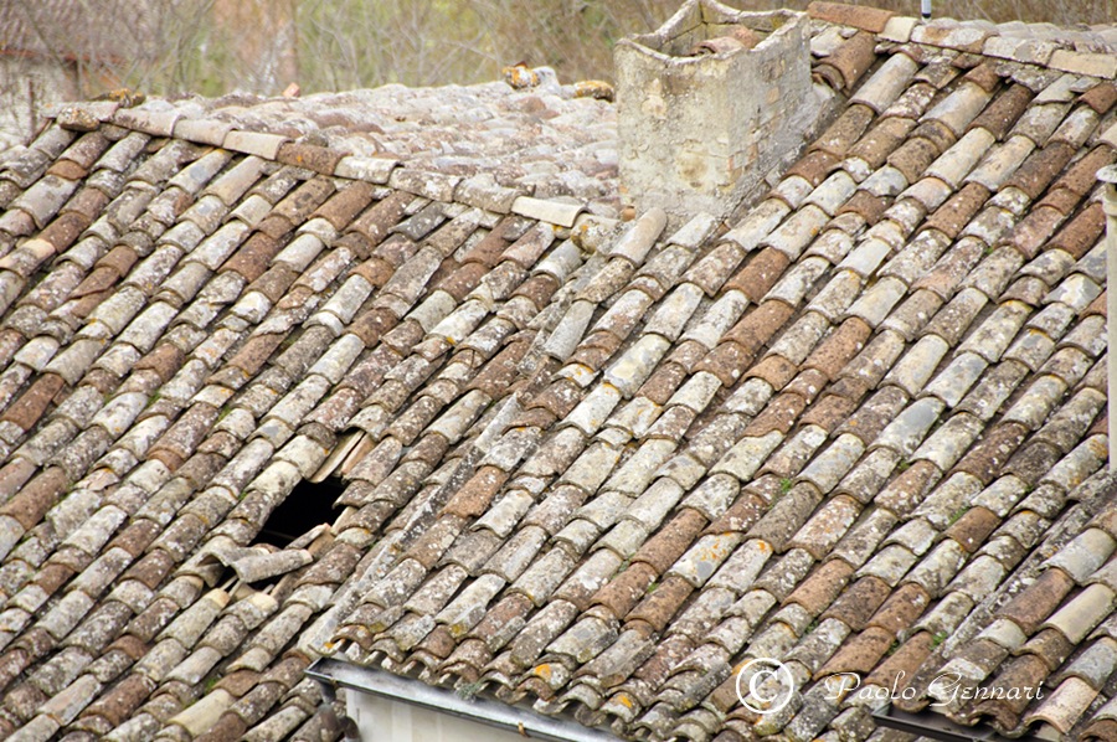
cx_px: 558
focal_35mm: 300
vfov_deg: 4.6
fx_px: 9298
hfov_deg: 6.9
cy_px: 371
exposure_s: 1/125
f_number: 5.6
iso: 200
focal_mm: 200
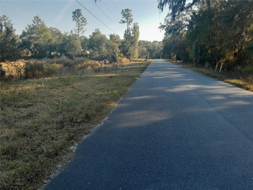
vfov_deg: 51.4
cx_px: 126
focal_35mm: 27
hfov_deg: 65.3
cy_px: 95
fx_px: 197
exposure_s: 1/120
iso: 40
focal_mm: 4
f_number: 1.8
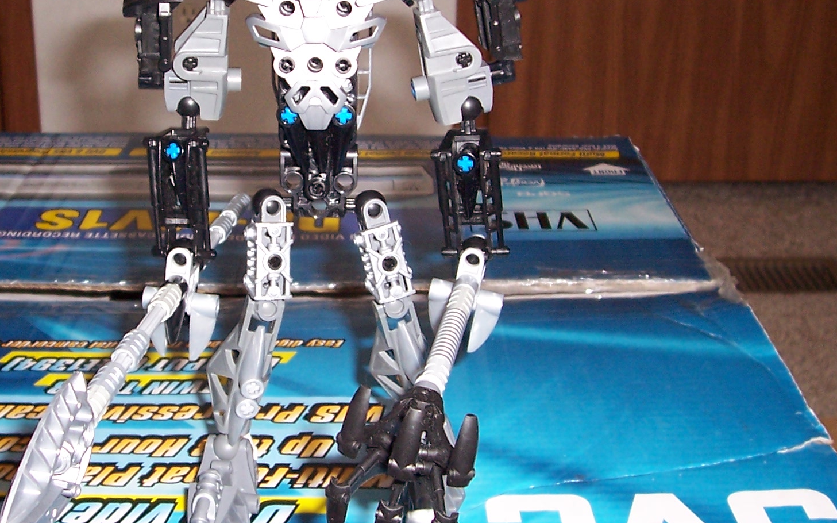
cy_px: 203
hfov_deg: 35.4
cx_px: 298
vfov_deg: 22.7
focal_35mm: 57
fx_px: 1300
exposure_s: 1/60
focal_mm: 5.6
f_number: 2.7
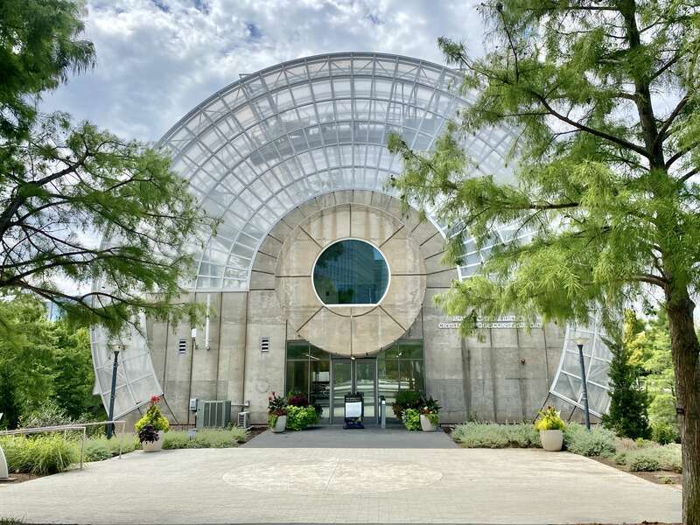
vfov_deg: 53.1
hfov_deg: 67.3
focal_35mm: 26
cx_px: 350
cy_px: 262
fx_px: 526
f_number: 1.8
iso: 32
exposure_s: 1/2315
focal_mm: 4.25
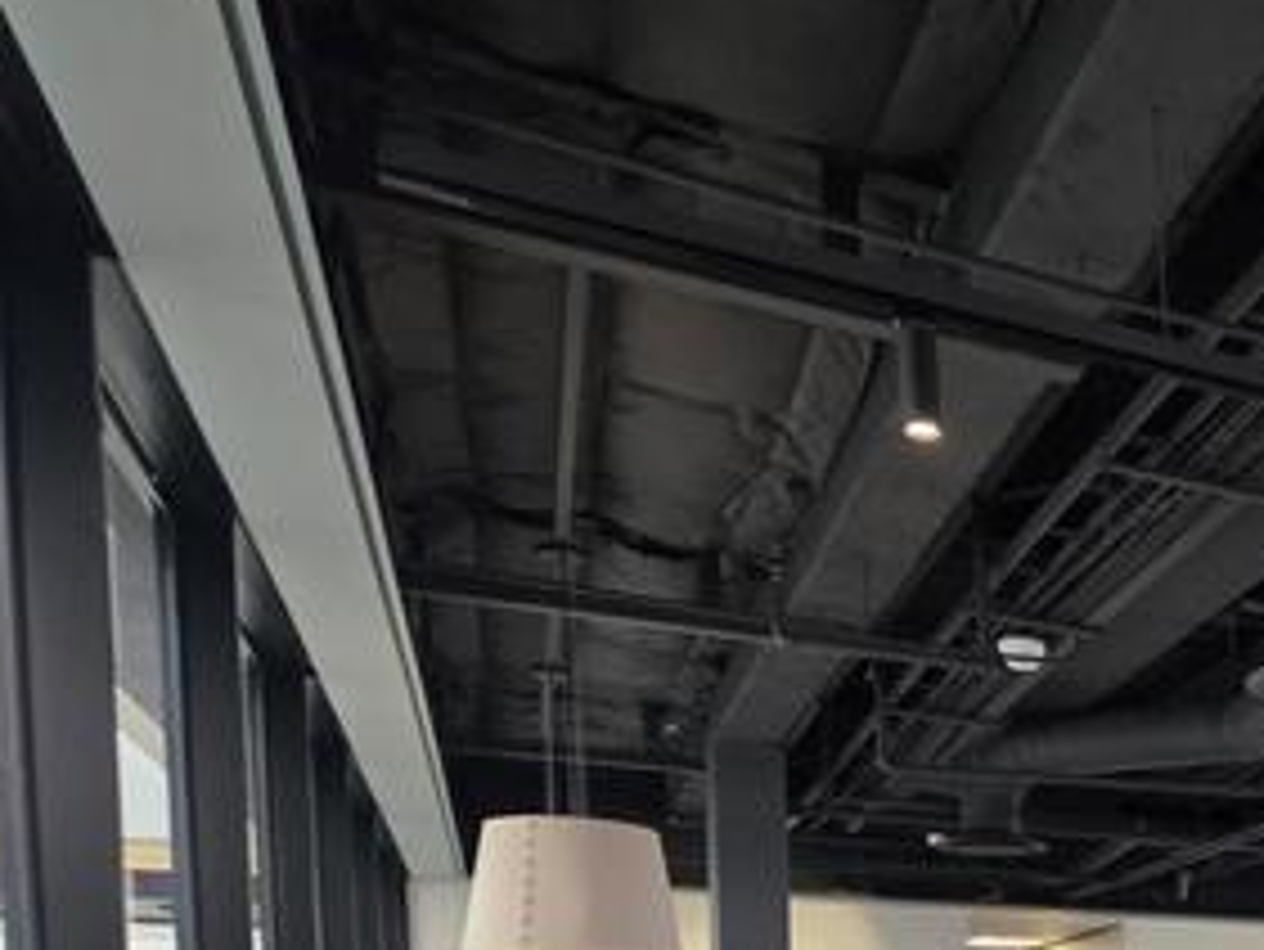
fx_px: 1352
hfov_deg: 41.0
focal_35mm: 37
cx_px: 1367
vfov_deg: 31.5
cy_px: 1175
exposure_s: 1/100
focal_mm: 2.2
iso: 160
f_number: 1.9
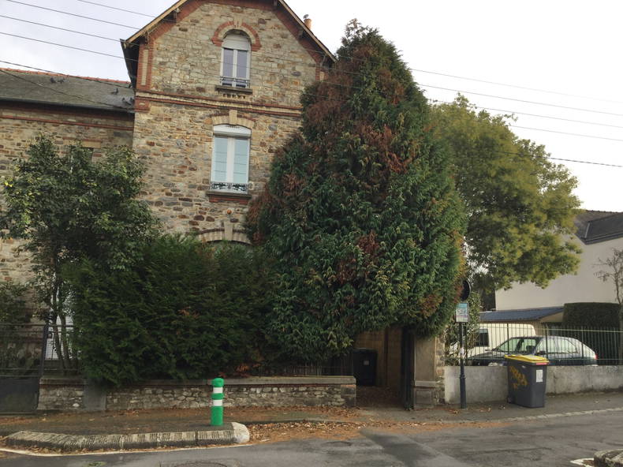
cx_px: 312
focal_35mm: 31
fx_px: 558
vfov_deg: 45.4
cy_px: 234
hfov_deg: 58.4
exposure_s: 1/260
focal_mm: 3.3
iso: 25
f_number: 2.4
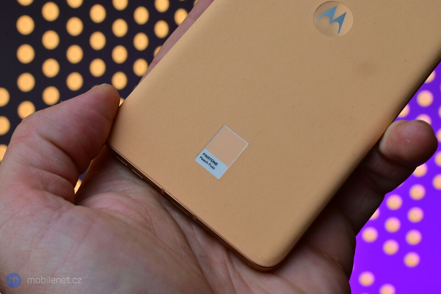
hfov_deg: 36.9
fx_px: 661
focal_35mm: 54
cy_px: 147
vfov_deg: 25.1
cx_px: 220
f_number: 14
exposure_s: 1/80
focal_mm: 36
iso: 400
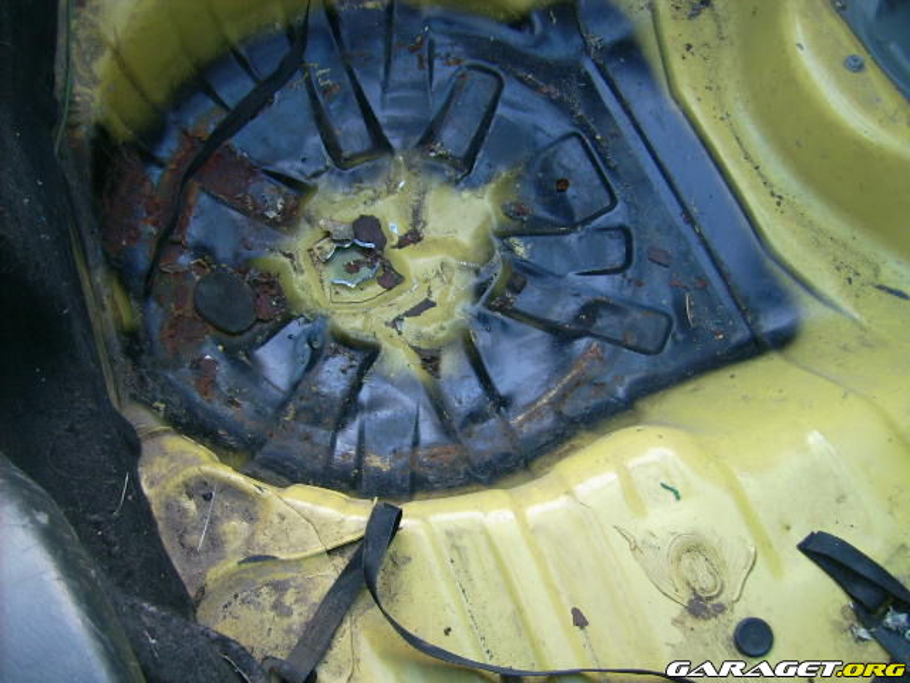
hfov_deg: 52.6
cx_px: 455
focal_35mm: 35
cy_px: 342
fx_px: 920
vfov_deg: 40.7
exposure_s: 1/42
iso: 50
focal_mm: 5.95
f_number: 2.8
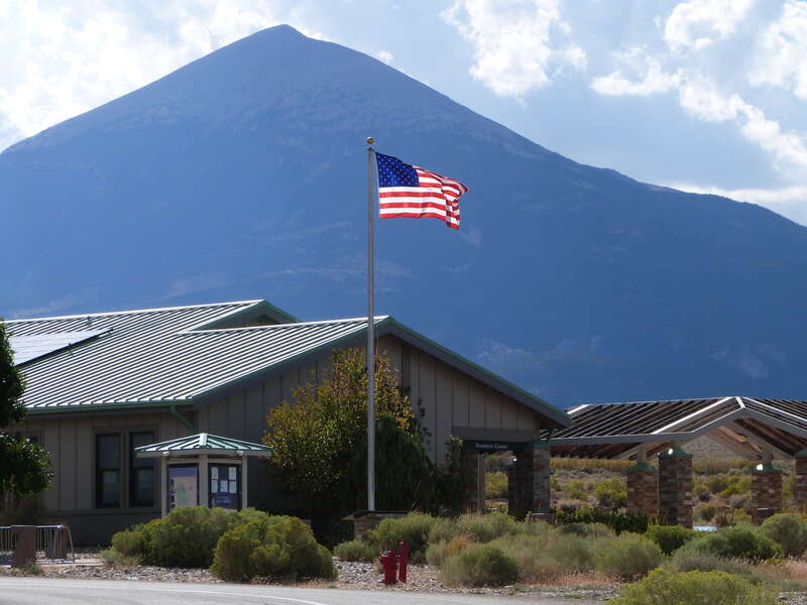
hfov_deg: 12.0
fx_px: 3823
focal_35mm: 164
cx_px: 404
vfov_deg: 9.1
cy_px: 302
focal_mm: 29.5
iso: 100
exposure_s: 1/640
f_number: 5.6
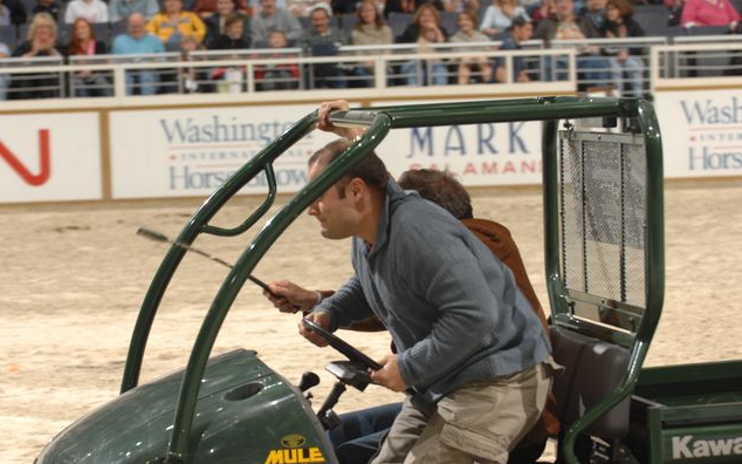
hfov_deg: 13.9
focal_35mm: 151
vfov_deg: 8.7
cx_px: 369
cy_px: 220
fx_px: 3053
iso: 320
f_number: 4.5
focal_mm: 98
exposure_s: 1/250
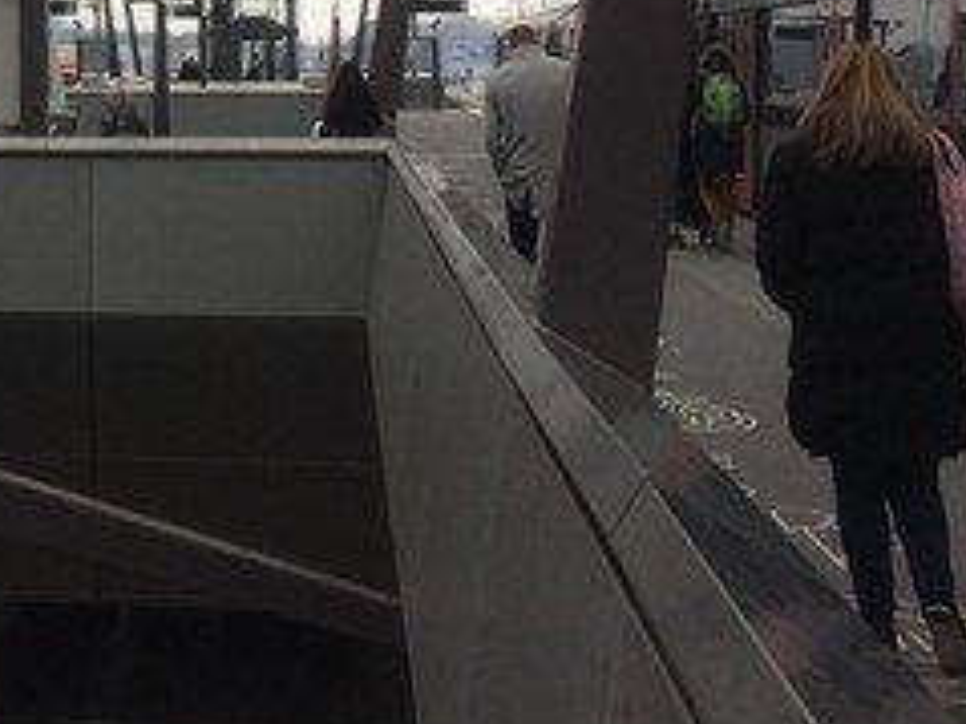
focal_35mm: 79
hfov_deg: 23.5
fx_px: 2203
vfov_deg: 17.8
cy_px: -115
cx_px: -40
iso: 32
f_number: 2.2
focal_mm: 4.15
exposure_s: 1/436
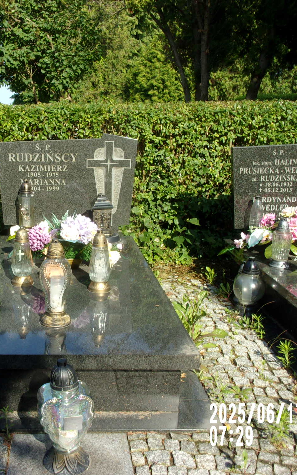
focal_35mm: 40
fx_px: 518
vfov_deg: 49.3
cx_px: 72
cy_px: 238
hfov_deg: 31.4
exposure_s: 1/45
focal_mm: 5.1
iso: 80
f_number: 10.8
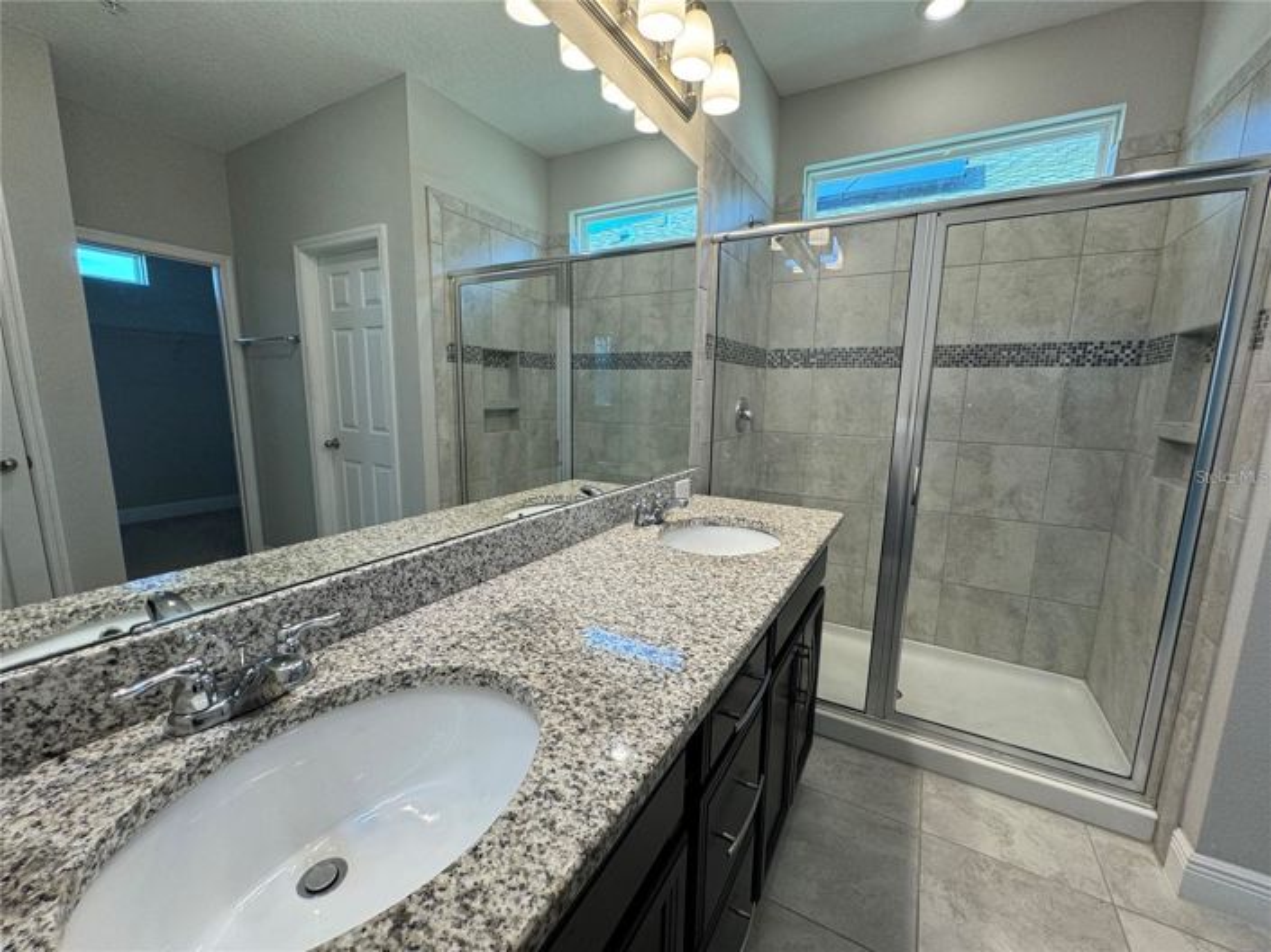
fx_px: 514
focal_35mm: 14
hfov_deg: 102.1
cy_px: 476
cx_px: 636
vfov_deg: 85.6
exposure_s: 1/120
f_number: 2.2
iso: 125
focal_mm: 2.22
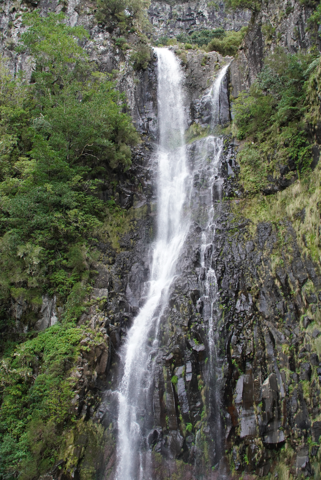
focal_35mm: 138
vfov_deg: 14.9
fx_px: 1843
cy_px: 240
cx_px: 160
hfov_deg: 10.0
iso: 500
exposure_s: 1/160
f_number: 5.6
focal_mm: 92
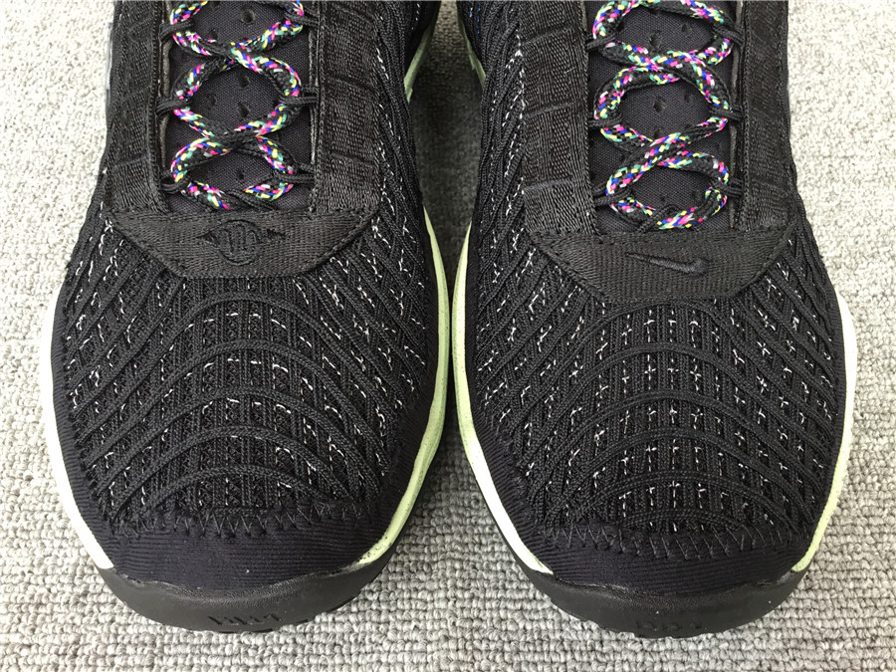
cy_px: 336
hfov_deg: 58.4
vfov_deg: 45.4
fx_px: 802
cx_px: 448
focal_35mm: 31
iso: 32
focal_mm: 3.3
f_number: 2.4
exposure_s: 1/50
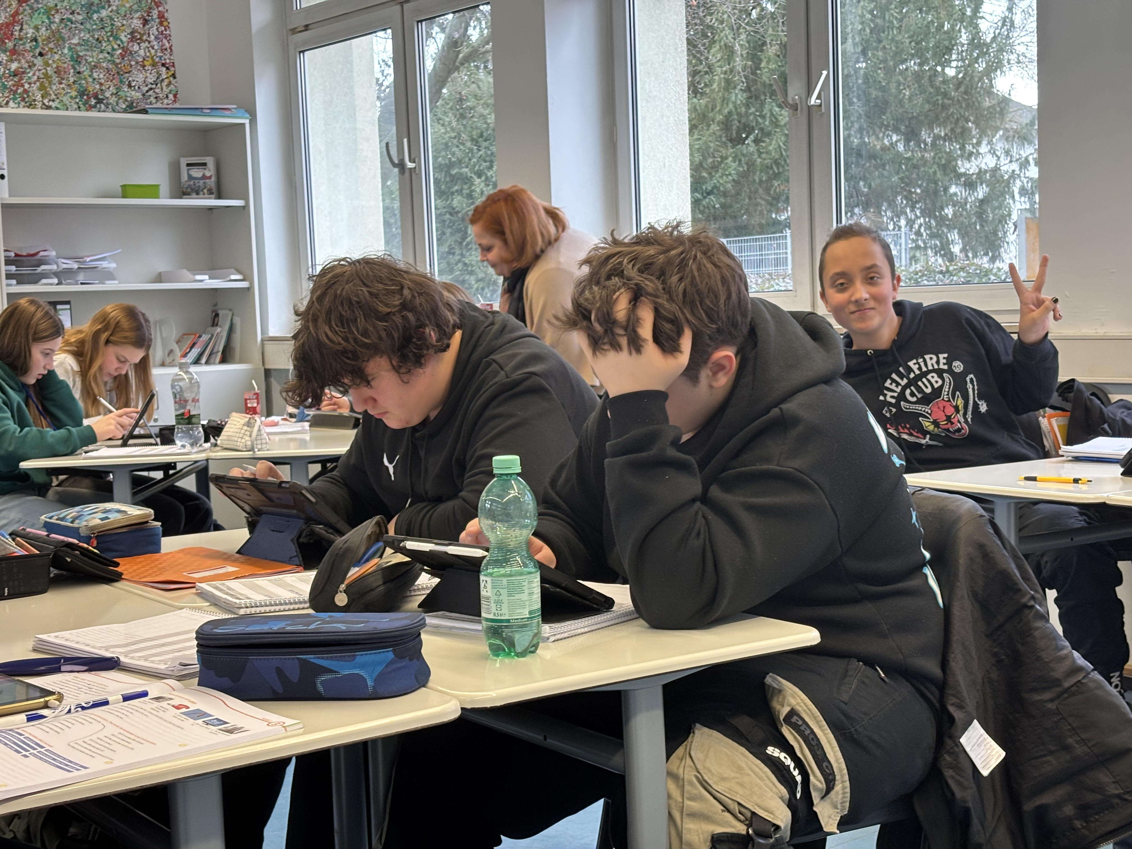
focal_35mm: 52
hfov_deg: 36.8
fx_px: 1700
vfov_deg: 28.0
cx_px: 566
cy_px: 424
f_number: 1.6
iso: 64
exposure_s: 1/50
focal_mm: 5.96
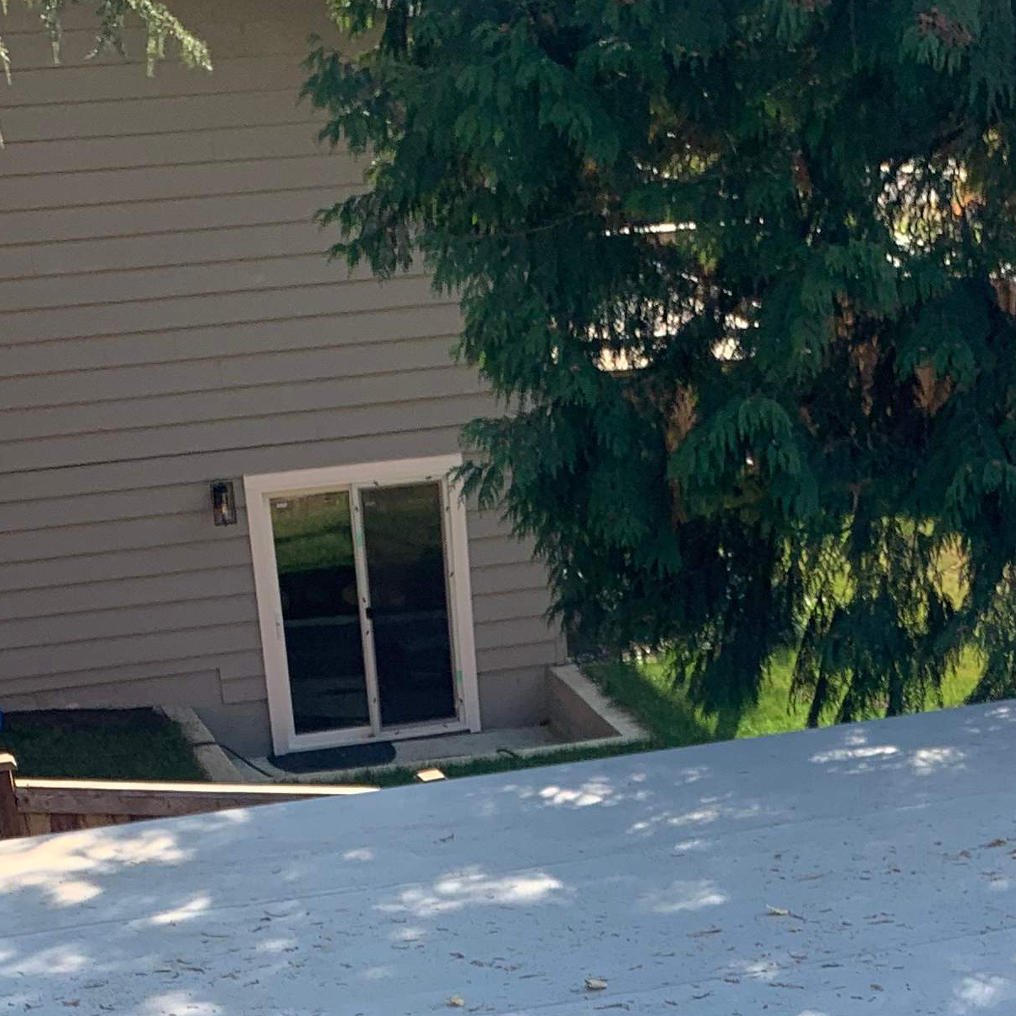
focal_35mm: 77
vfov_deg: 20.4
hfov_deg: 22.3
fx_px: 2557
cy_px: 1349
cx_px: 707
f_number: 1.8
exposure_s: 1/802
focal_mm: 4.25
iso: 25
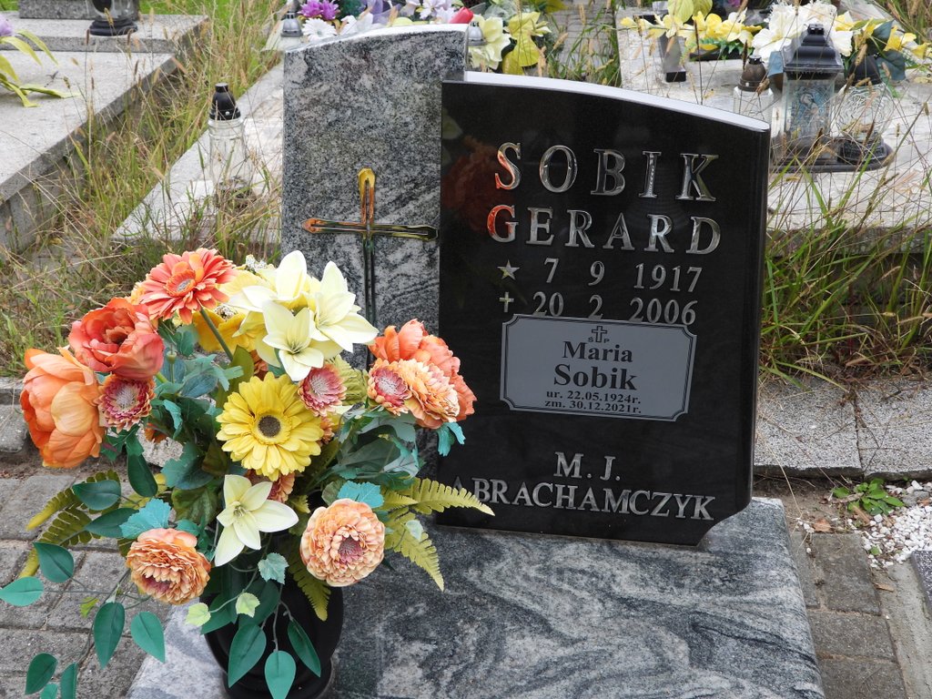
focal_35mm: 41
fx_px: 1104
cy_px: 350
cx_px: 466
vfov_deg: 35.1
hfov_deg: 45.8
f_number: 3.2
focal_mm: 7.4
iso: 100
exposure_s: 1/250
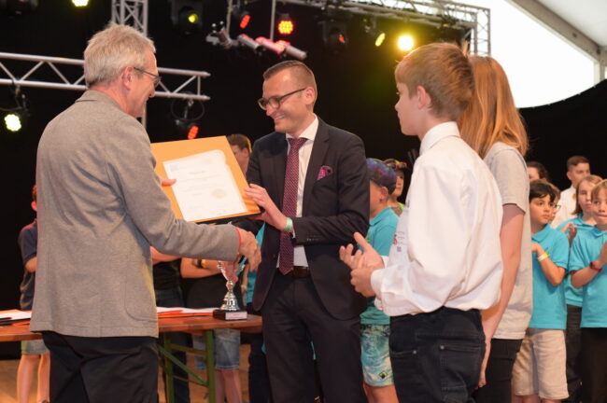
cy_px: 202
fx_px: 842
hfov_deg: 39.6
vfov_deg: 26.9
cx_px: 304
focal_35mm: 50
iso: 5000
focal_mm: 50
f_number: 4.5
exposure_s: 1/1000
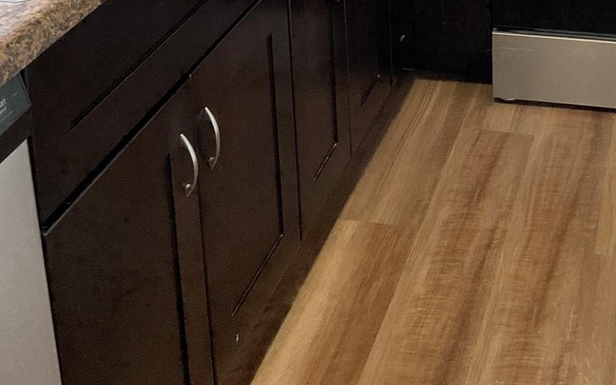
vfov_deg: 17.6
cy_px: -120
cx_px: 433
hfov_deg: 29.5
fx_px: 1158
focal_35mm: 69
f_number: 1.8
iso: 200
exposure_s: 1/60
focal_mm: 3
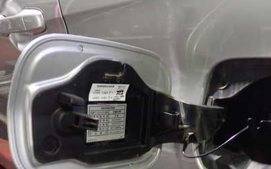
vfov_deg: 26.6
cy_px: 123
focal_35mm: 48
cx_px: 175
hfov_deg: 41.4
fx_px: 354
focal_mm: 5.4
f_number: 2.3
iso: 800
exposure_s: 1/30
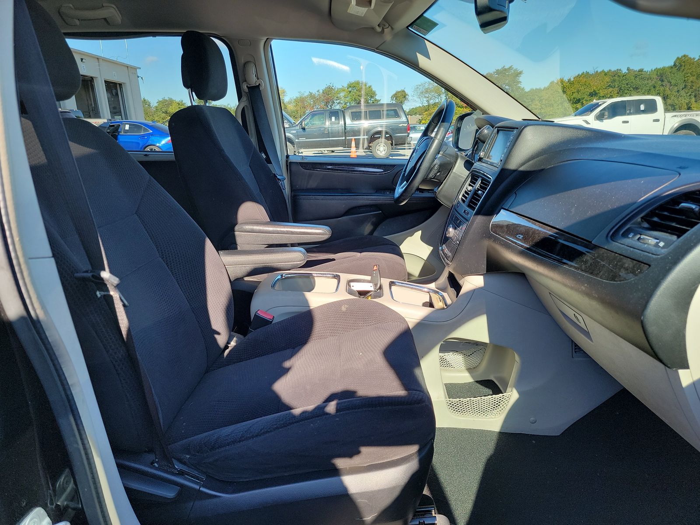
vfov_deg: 56.8
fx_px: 485
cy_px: 262
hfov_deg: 71.6
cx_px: 350
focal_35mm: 24
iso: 50
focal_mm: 6.7
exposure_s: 1/158
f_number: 1.8
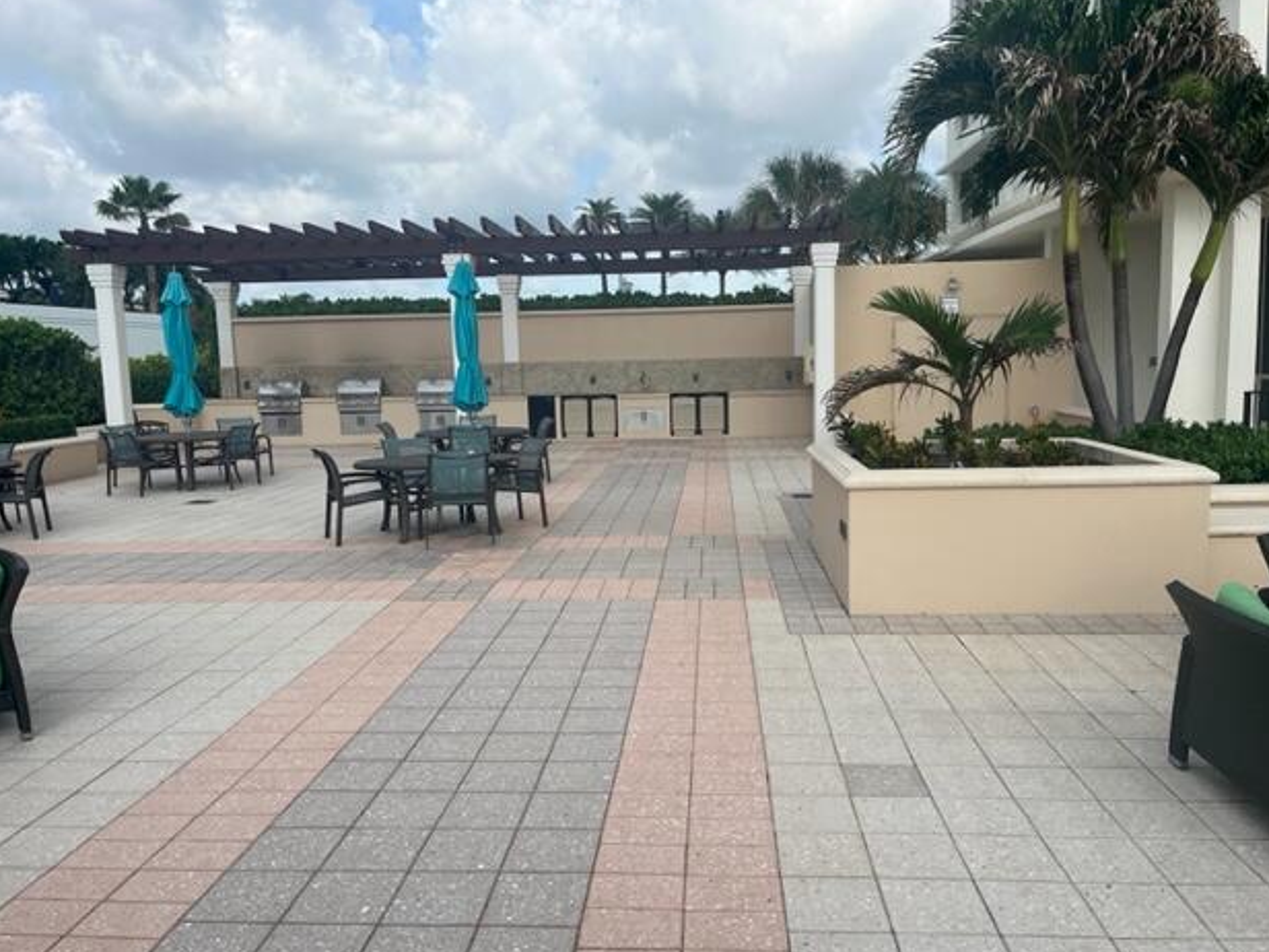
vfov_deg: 51.4
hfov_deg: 65.3
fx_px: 990
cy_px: 470
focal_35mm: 27
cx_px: 653
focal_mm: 5.1
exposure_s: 1/3623
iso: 50
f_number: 1.6
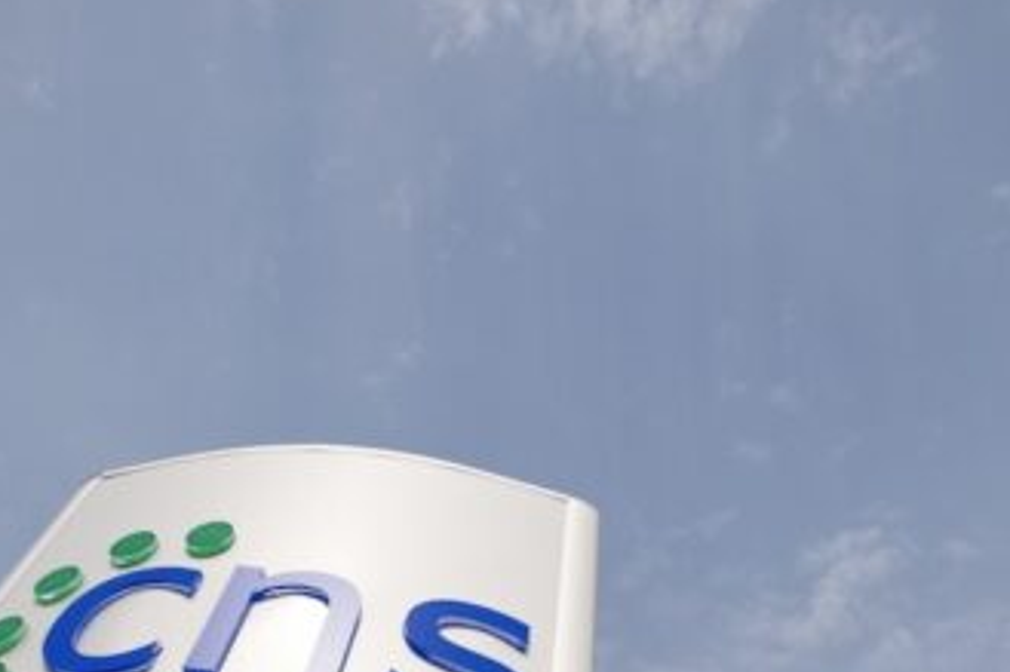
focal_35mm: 36
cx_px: 414
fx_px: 1009
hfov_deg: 52.9
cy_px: 646
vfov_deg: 34.1
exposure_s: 1/8000
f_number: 2.8
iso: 200
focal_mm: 17
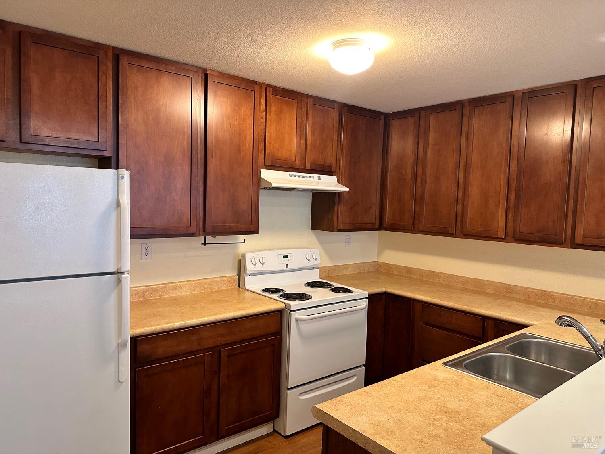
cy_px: 227
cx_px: 302
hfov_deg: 71.6
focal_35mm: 24
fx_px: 419
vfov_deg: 56.8
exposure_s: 1/60
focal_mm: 6.86
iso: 320
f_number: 1.78
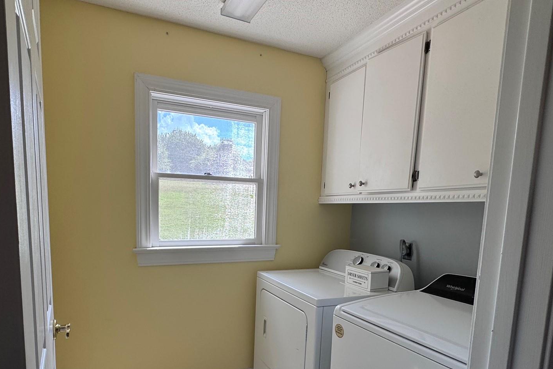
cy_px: 249
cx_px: 238
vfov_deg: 58.0
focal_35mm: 21
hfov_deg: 80.7
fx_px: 323
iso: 40
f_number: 2.2
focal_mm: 2.22
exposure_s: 1/148
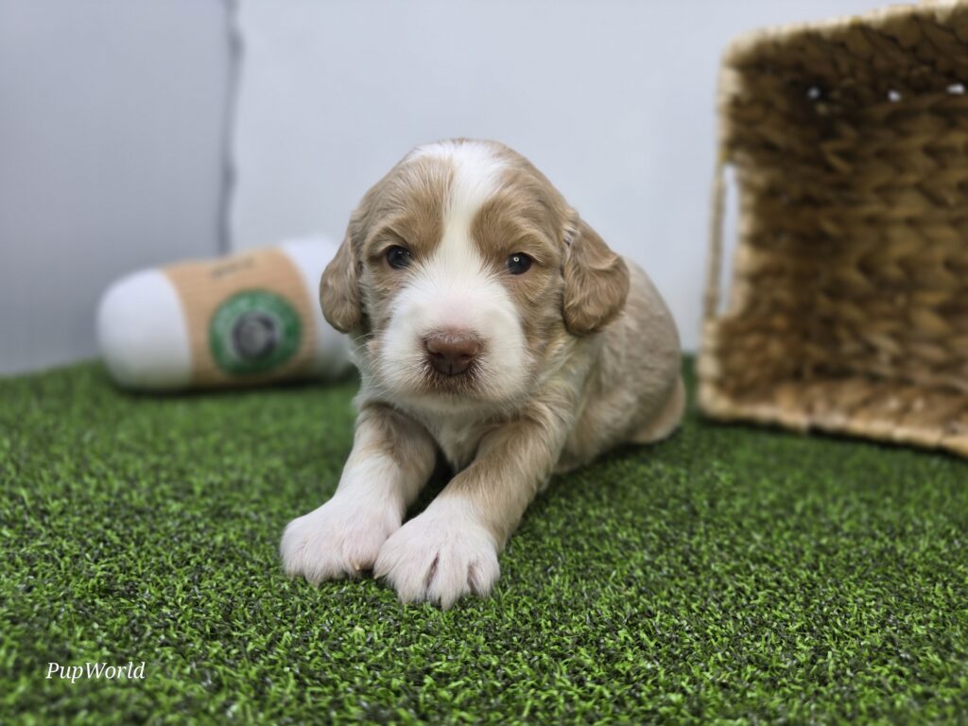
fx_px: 643
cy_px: 363
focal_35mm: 23
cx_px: 484
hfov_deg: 73.9
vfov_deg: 58.9
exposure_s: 1/120
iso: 50
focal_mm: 6.3
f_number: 1.7
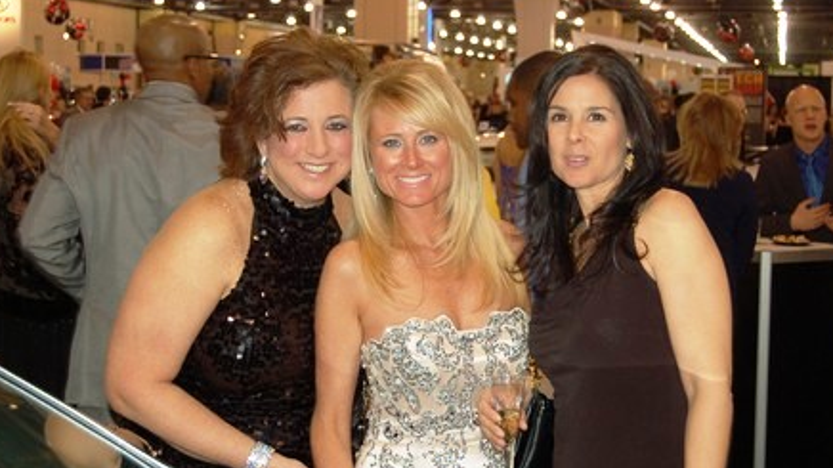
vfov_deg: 16.7
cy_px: 239
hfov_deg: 29.4
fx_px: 1590
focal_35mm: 72
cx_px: 420
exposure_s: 1/60
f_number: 5
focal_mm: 40
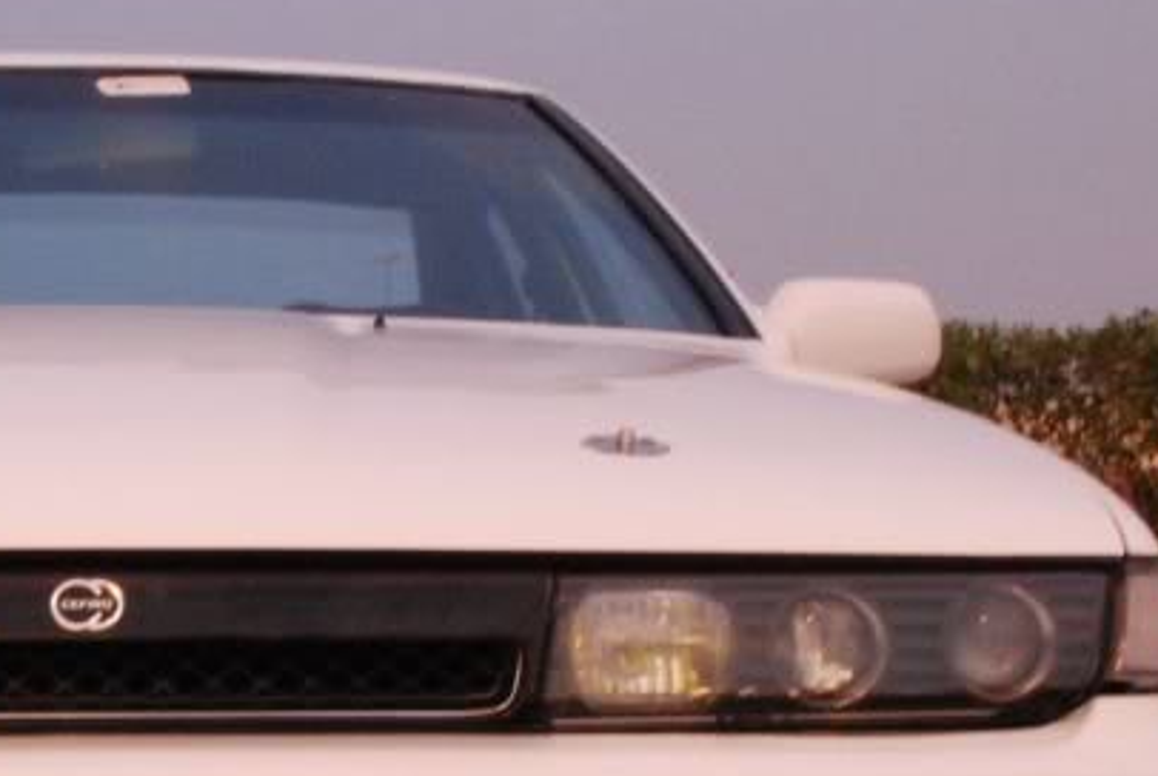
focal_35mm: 96
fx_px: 3092
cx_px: 111
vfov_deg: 14.2
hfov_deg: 20.8
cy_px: 598
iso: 1600
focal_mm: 26
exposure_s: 1/2.5
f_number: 24
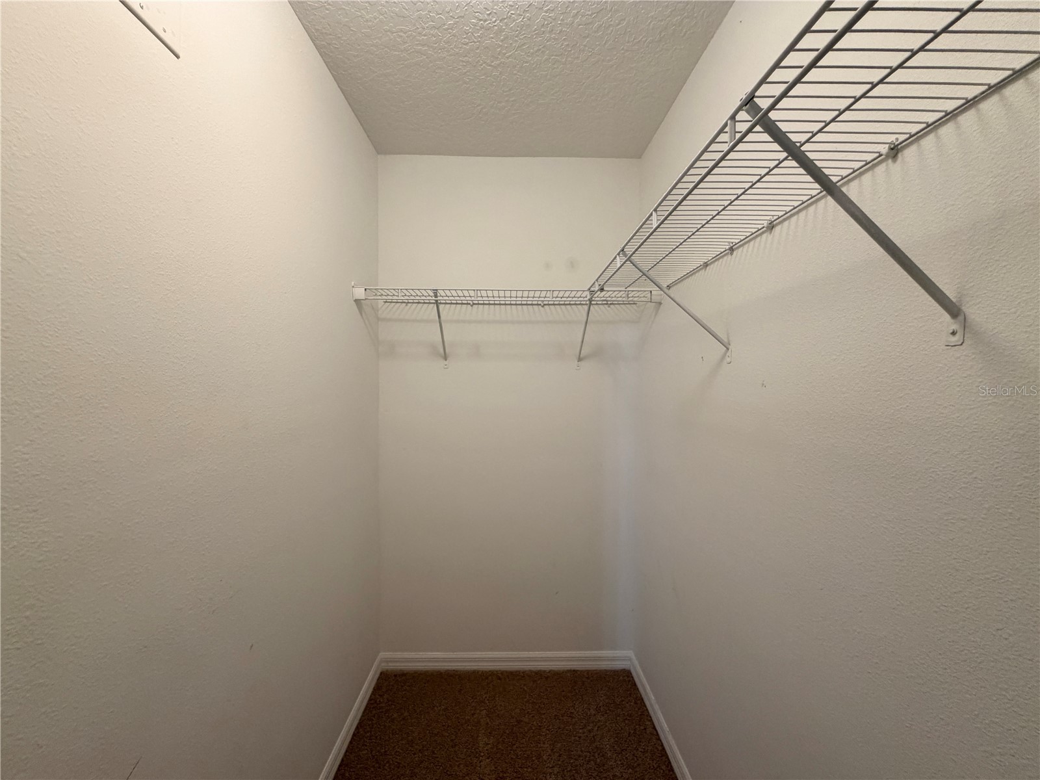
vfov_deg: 85.7
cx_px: 520
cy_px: 390
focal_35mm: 14
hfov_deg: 102.1
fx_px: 421
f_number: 2.2
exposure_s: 1/60
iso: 200
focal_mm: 2.22
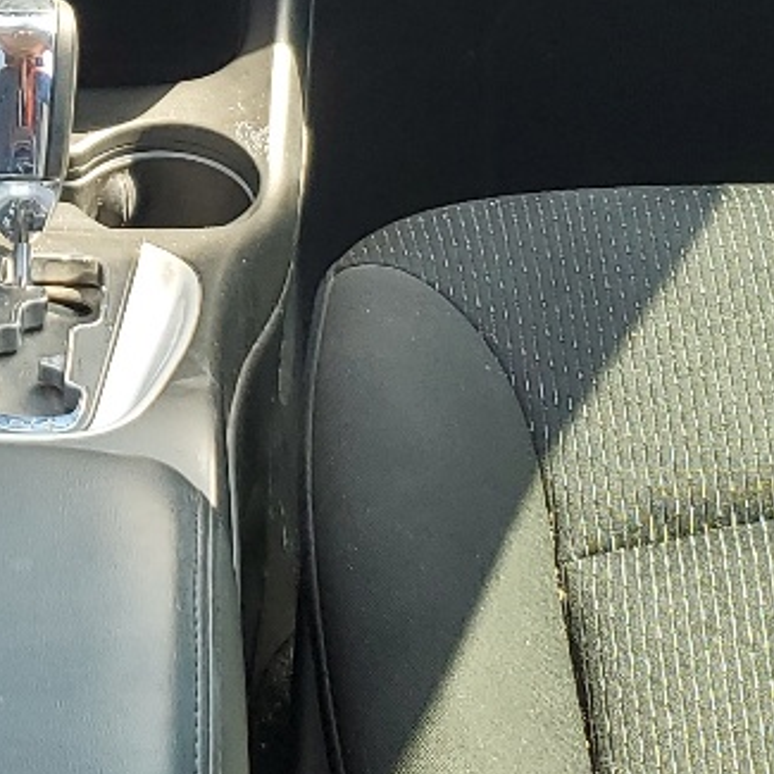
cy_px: 162
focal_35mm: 113
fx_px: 2859
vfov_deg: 15.3
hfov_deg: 15.2
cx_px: 36
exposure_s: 1/179
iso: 50
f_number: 1.5
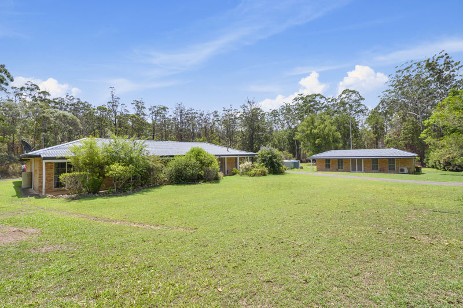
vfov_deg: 73.6
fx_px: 206
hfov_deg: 96.8
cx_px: 232
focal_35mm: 16
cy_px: 154
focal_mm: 16
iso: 200
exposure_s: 1/400
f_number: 9
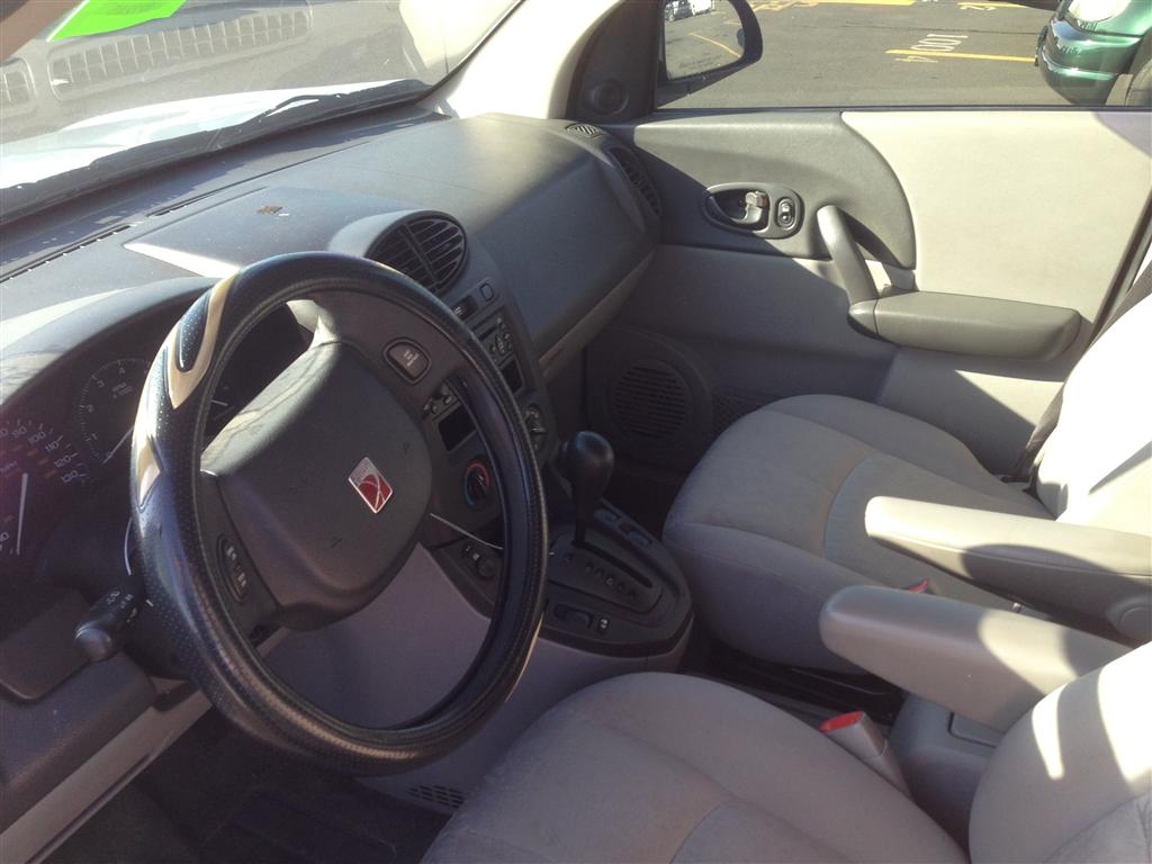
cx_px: 576
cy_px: 432
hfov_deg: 55.4
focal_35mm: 33
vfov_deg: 42.9
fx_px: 1098
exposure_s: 1/120
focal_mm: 4.13
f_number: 2.4
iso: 50
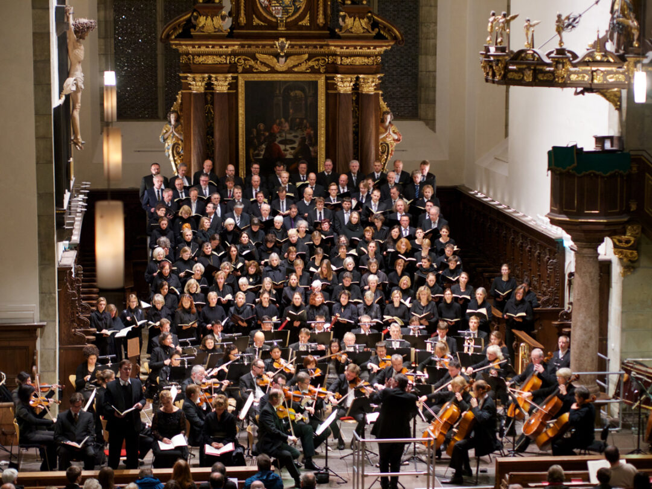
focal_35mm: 90
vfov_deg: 16.4
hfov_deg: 21.8
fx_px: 1695
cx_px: 326
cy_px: 244
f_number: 1.8
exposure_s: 1/50
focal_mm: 45
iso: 800
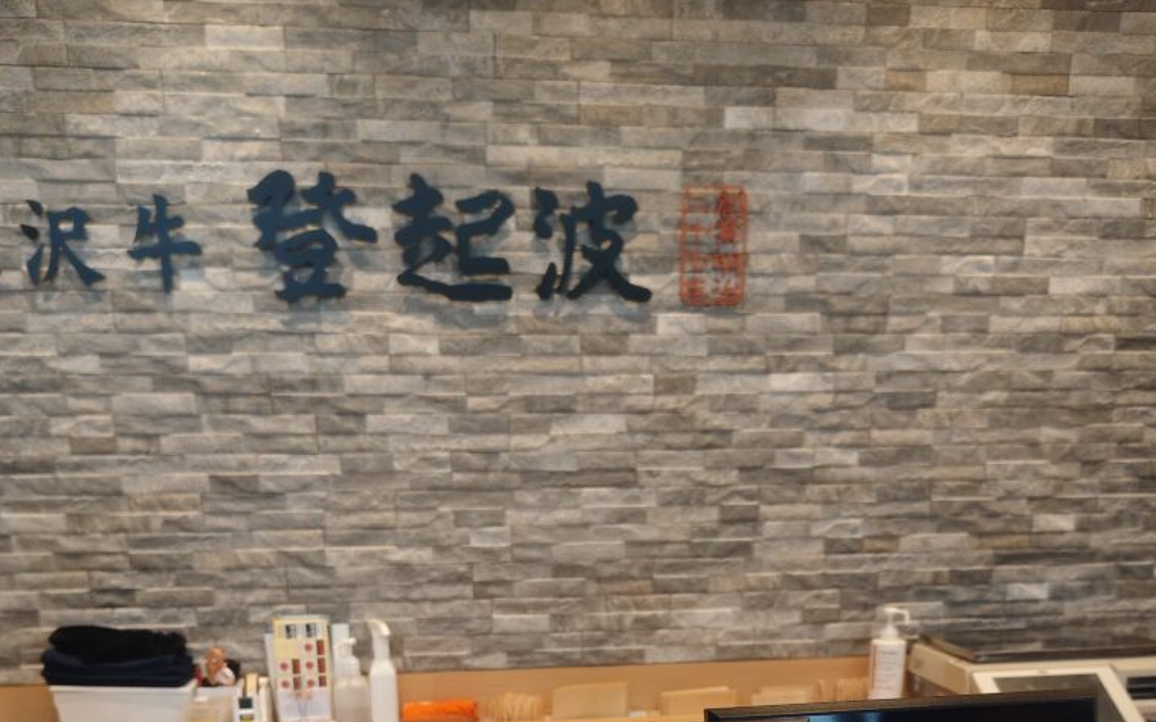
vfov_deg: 34.9
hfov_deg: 58.1
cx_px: 579
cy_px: 716
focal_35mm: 33
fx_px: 1040
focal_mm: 5.56
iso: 299
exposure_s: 1/100
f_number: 1.88
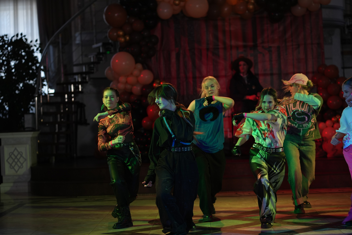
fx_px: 831
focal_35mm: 85
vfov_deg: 16.1
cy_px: 118
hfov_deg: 23.9
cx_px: 176
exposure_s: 1/400
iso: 800
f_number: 2.2
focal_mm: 85
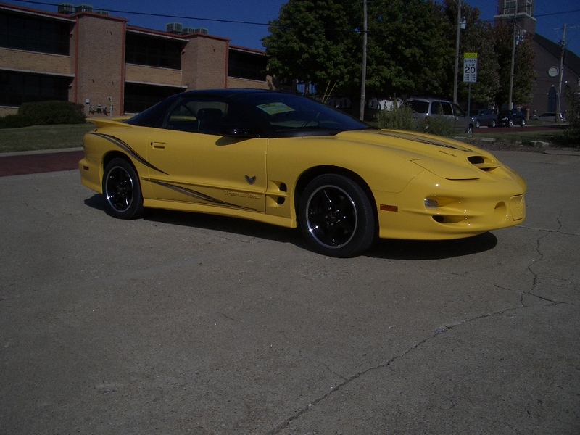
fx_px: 586
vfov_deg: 40.7
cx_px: 290
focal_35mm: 35
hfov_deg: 52.6
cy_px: 218
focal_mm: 5.8
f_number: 4.3
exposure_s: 1/1600
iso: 50
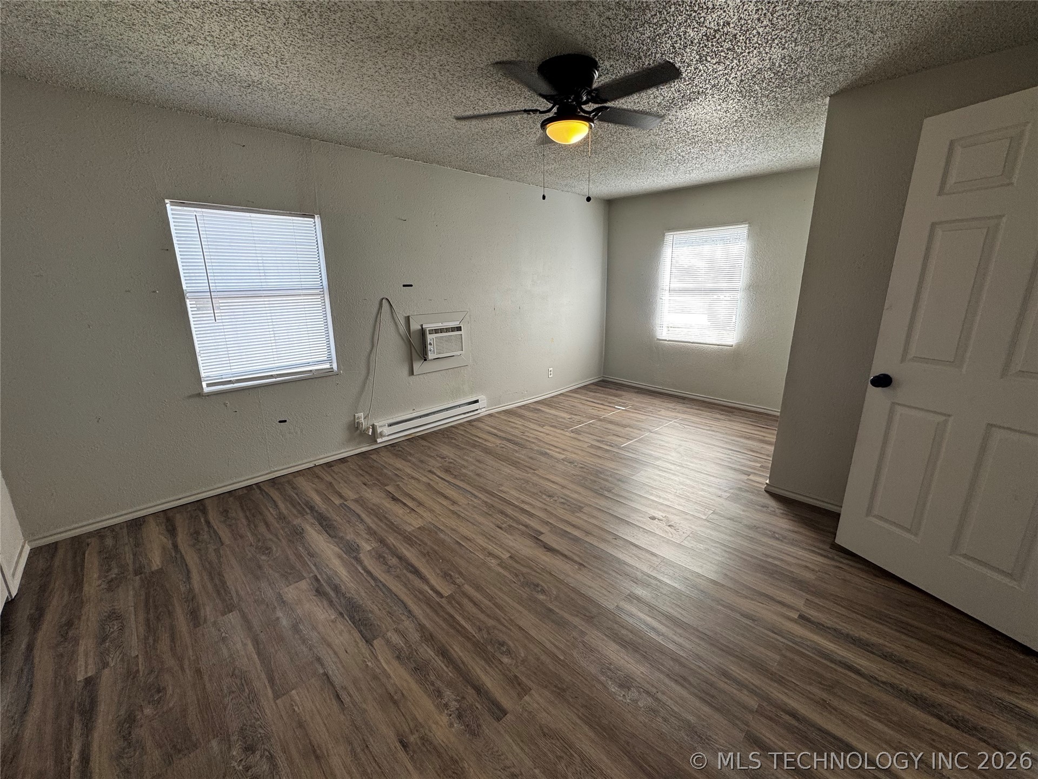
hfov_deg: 102.1
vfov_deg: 85.7
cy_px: 390
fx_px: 420
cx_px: 519
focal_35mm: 14
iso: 50
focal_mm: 2.22
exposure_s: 1/120
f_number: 2.2
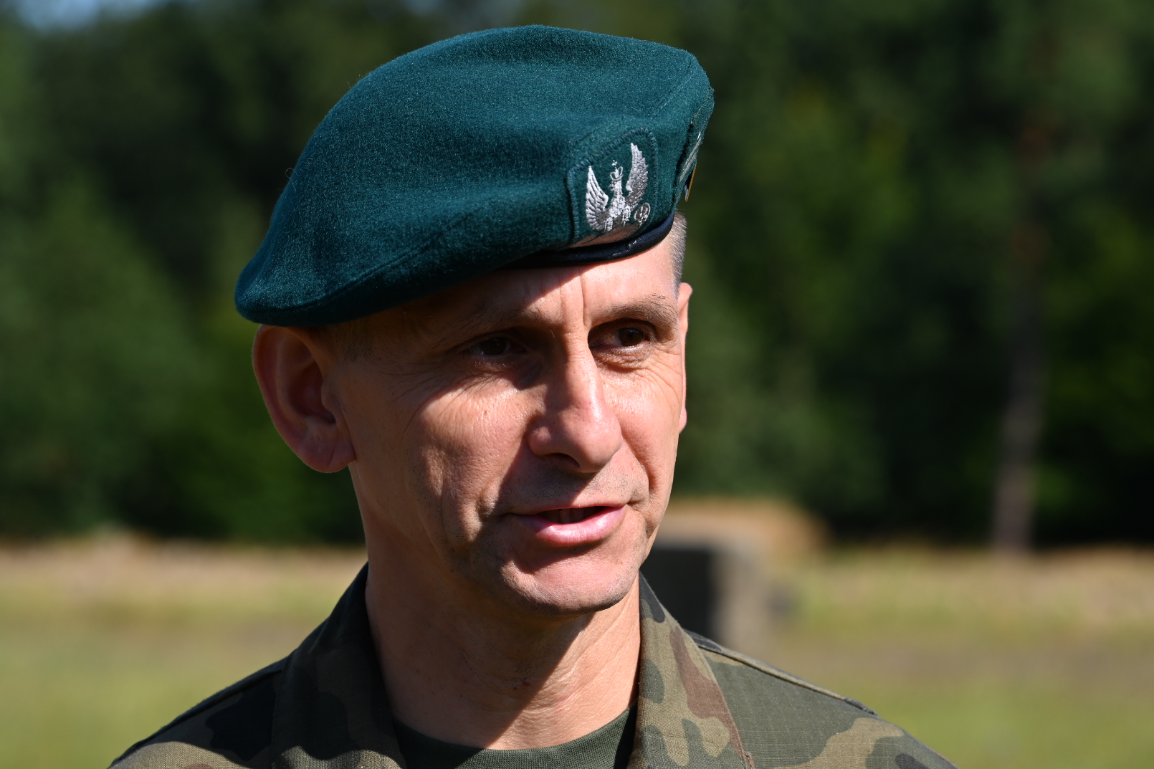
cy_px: 383
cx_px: 576
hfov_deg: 12.8
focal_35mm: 161
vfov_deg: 8.5
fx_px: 5160
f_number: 9
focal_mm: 160
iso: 100
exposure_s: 1/200
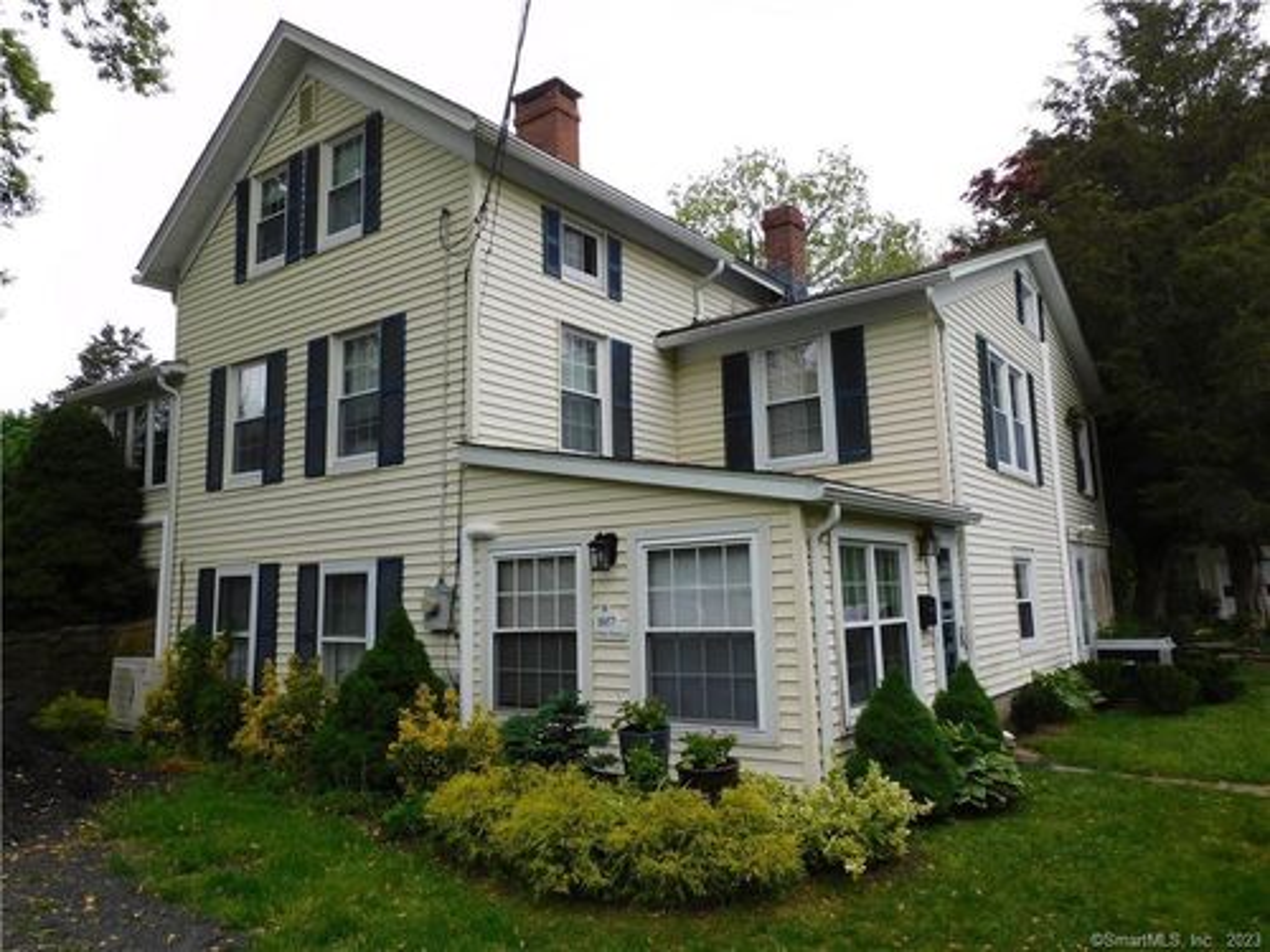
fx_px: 881
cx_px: 635
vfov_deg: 56.8
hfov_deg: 71.6
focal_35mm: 24
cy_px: 476
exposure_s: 1/500
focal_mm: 4.3
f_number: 3.3
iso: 125
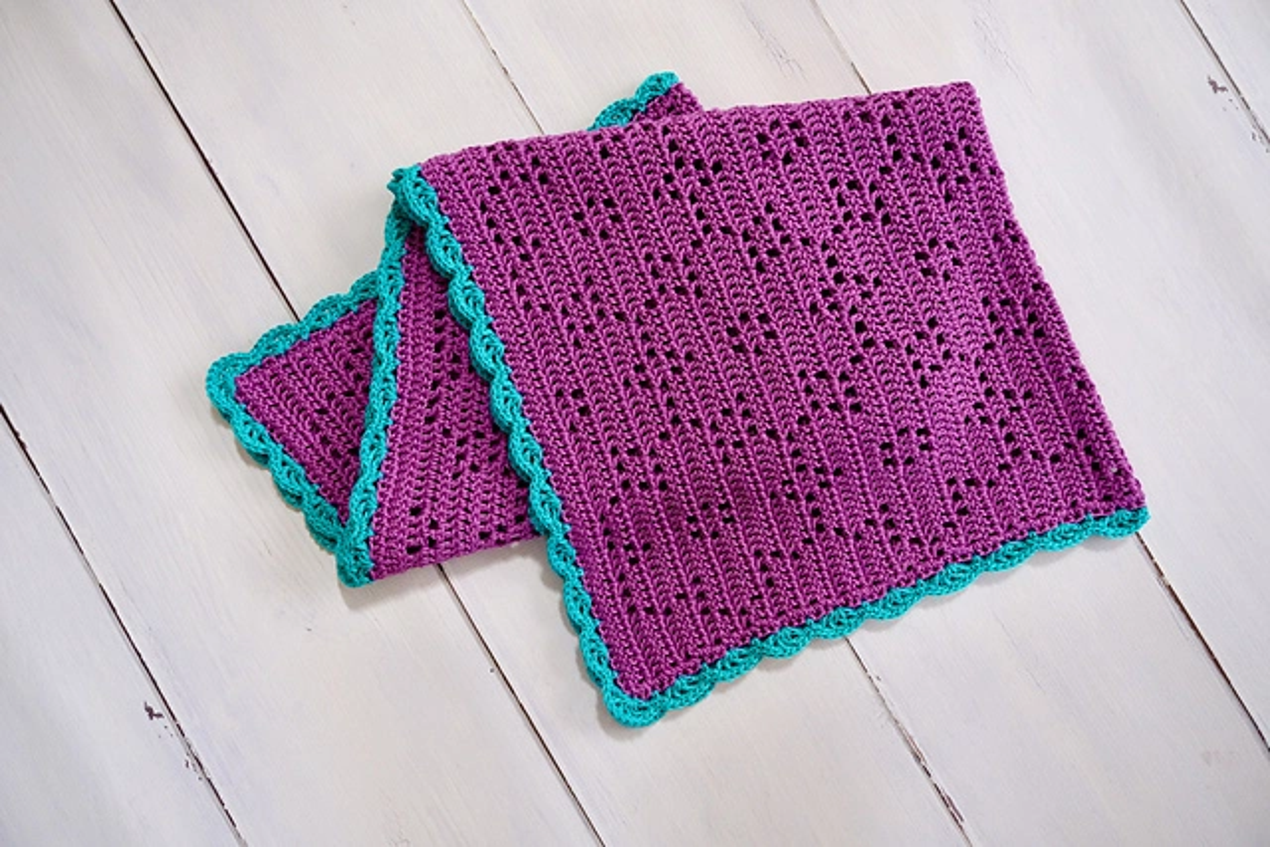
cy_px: 424
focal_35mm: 24
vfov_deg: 53.2
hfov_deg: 73.7
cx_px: 635
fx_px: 847
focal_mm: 16
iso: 1600
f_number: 4
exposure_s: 1/100
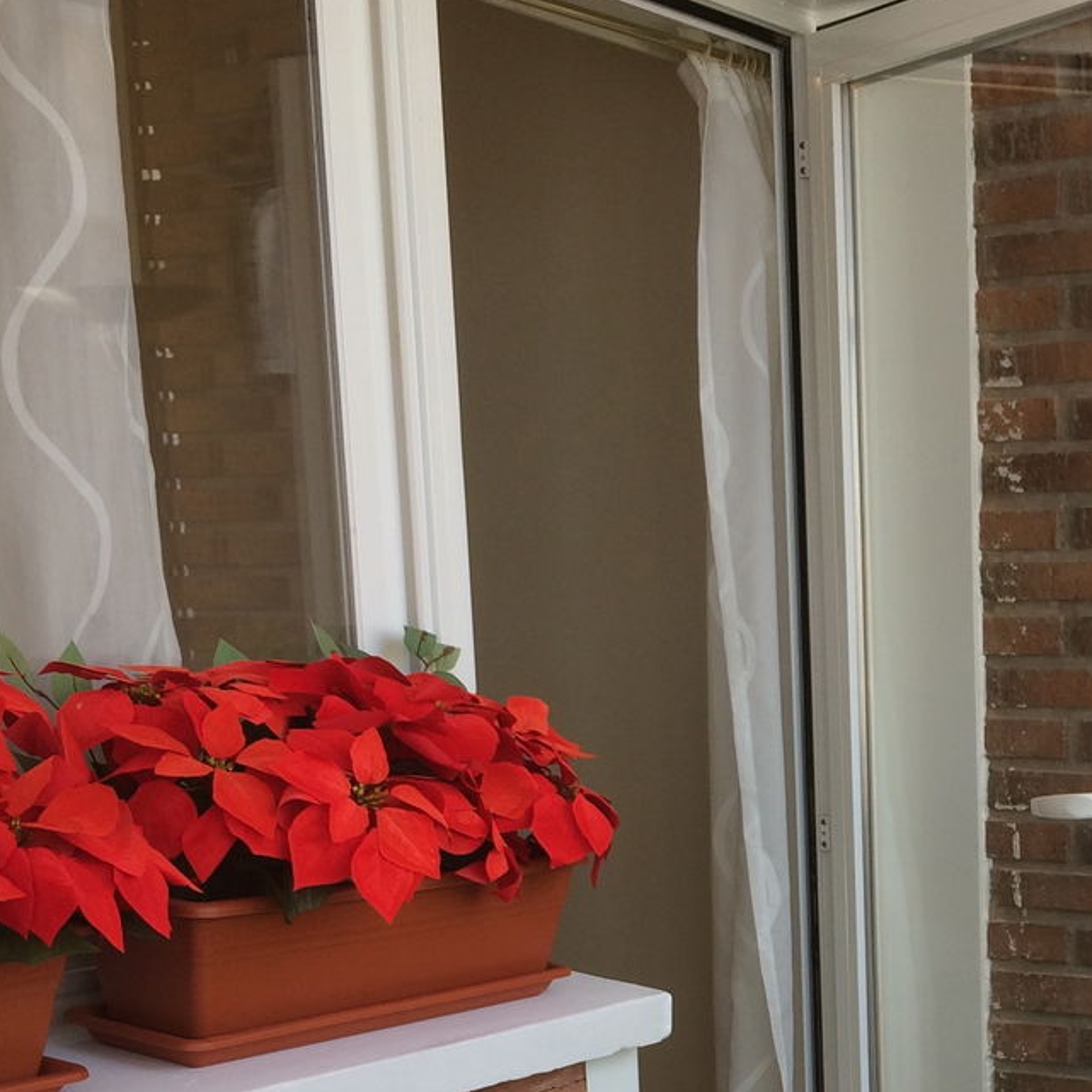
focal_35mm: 64
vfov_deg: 26.0
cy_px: 998
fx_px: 2284
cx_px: 1083
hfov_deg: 25.6
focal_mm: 4.15
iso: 32
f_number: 2.2
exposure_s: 1/121
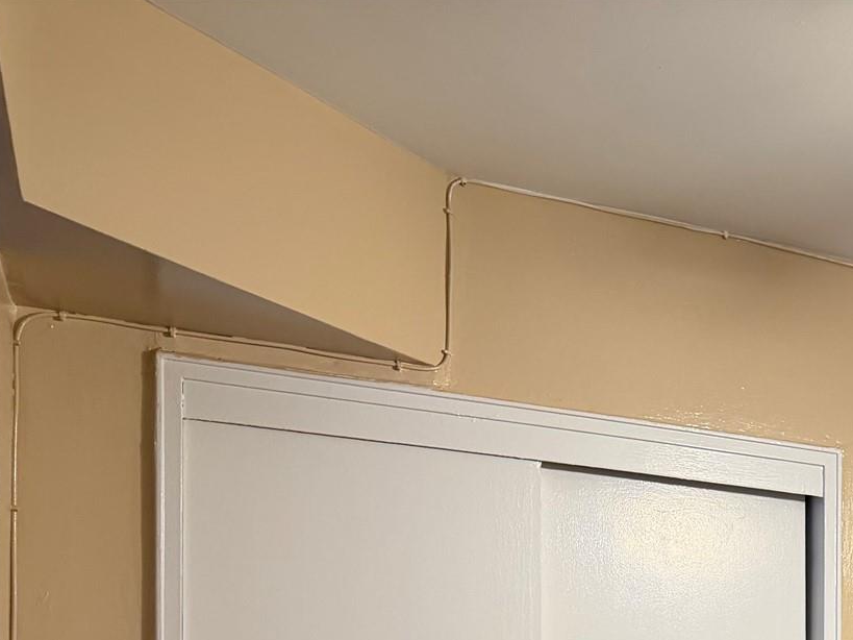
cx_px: 1059
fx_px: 1478
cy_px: 797
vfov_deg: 22.3
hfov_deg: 27.7
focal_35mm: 60
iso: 250
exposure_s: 1/60
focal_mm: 6.76
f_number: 1.78
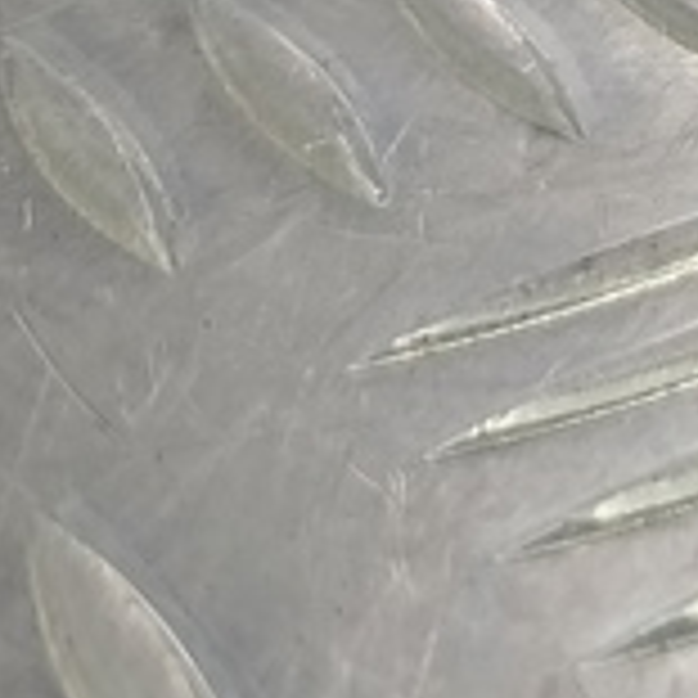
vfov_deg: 12.6
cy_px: -239
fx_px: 3057
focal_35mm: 134
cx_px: 2252
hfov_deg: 9.4
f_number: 1.6
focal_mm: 4.11
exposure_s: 1/50
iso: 112
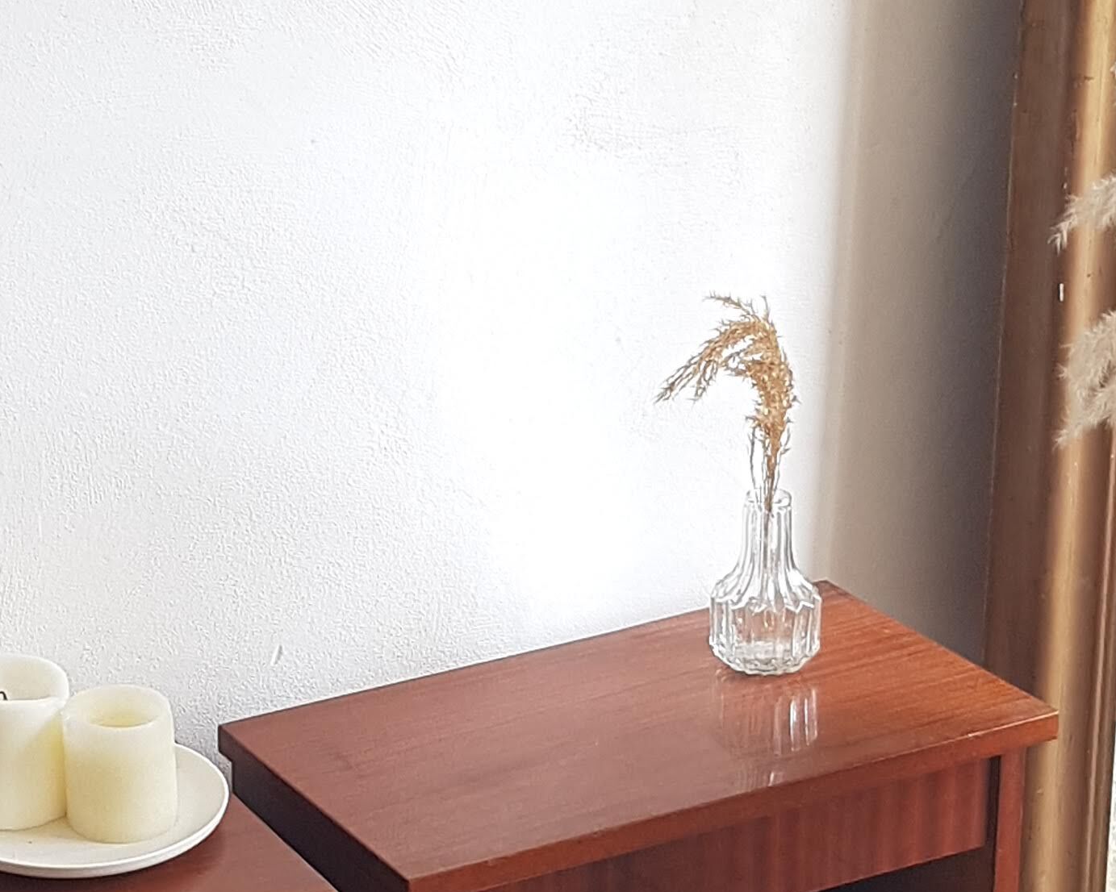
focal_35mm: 74
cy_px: 554
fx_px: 2444
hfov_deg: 25.0
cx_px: 135
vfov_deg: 20.7
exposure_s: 1/50
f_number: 1.7
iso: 50
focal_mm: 4.2
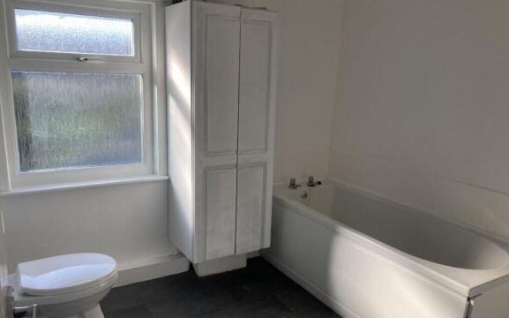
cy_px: 169
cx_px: 256
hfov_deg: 62.9
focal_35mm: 30
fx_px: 416
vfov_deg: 41.8
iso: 20
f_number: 1.8
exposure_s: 1/127
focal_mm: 3.99
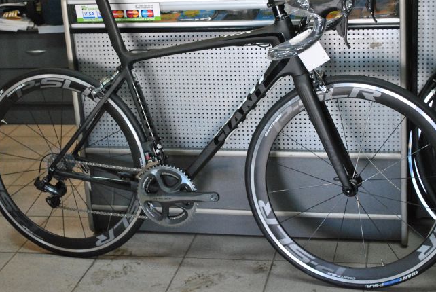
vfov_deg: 19.2
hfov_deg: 28.4
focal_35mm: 71
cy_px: 115
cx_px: 224
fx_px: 861
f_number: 5
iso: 1000
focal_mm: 38
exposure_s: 1/30
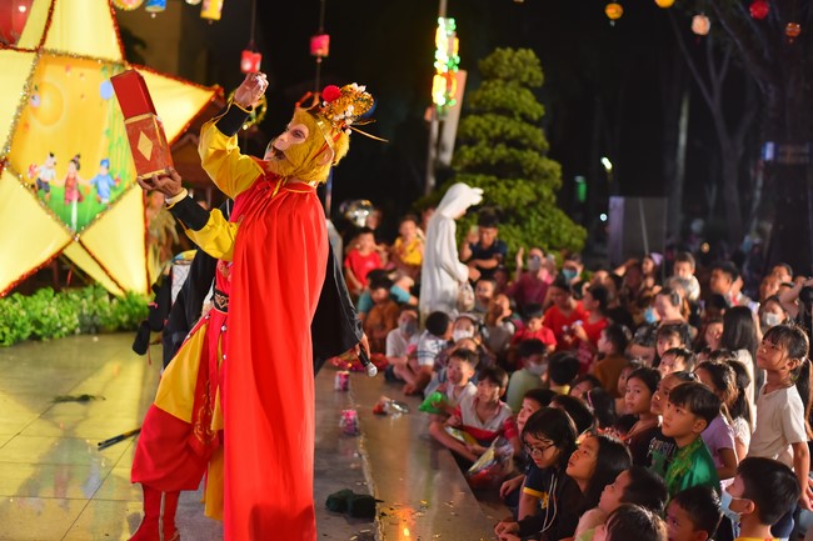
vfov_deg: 27.0
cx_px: 406
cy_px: 270
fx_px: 1129
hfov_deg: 39.6
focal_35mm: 50
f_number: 2.2
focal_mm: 50
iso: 640
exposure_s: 1/320
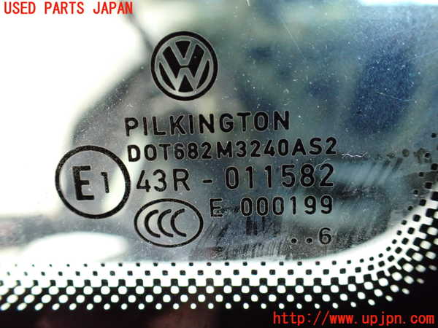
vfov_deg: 46.8
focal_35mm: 30
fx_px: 380
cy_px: 164
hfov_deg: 60.0
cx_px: 219
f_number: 2.3
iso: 640
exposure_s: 1/125
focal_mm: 5.4
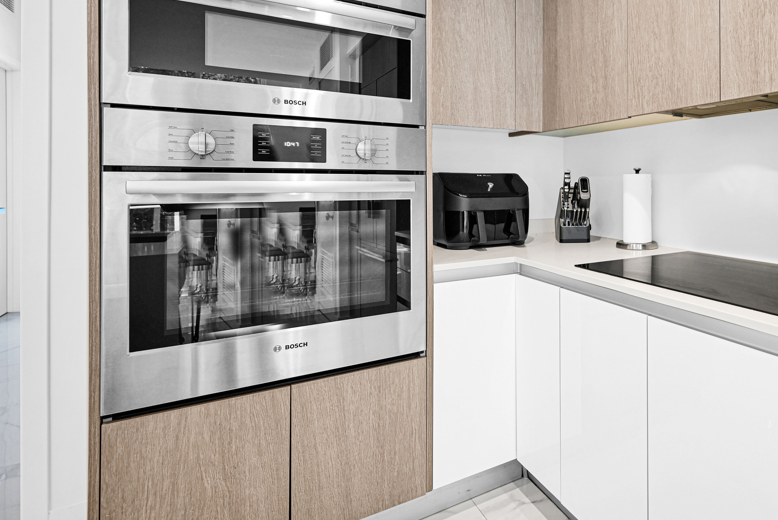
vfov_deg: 56.3
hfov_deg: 72.6
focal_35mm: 22
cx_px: 592
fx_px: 476
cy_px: 180
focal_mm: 14
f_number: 4
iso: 100
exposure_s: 1/15
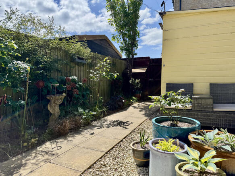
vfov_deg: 56.8
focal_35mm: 24
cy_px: 88
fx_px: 163
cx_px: 118
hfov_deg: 71.6
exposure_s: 1/3802
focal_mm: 6.76
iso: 80
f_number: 1.78
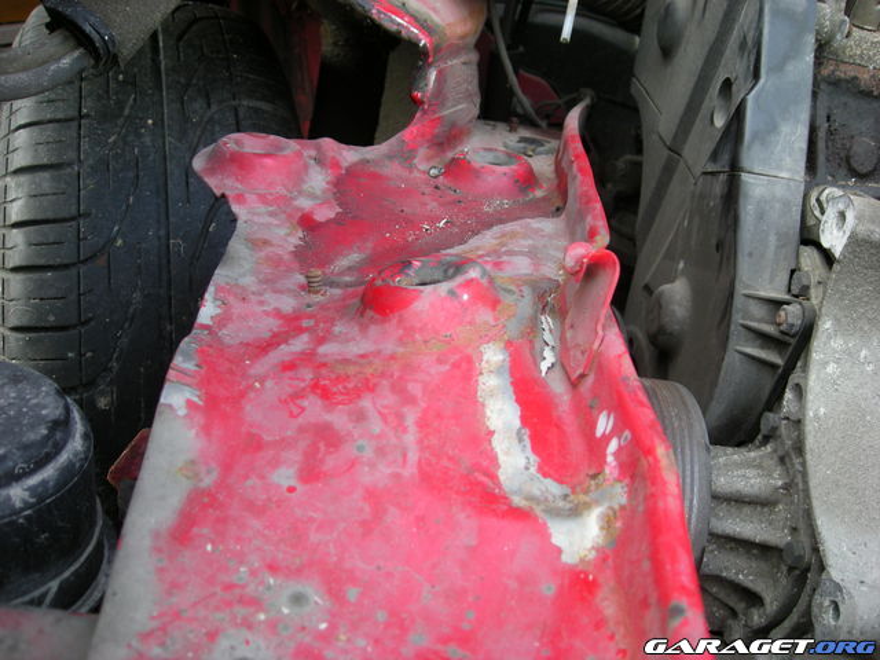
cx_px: 440
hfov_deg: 52.6
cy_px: 330
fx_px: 890
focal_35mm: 35
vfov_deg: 40.7
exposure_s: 1/65.7
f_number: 2.8
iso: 64
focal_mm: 5.7
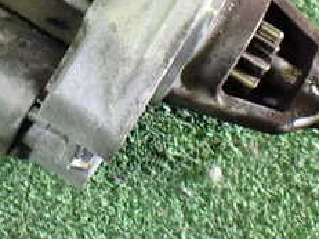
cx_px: 80
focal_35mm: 78
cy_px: -12
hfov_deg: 24.8
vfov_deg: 18.3
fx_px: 718
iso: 800
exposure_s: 1/50
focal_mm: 5.4
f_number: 2.3
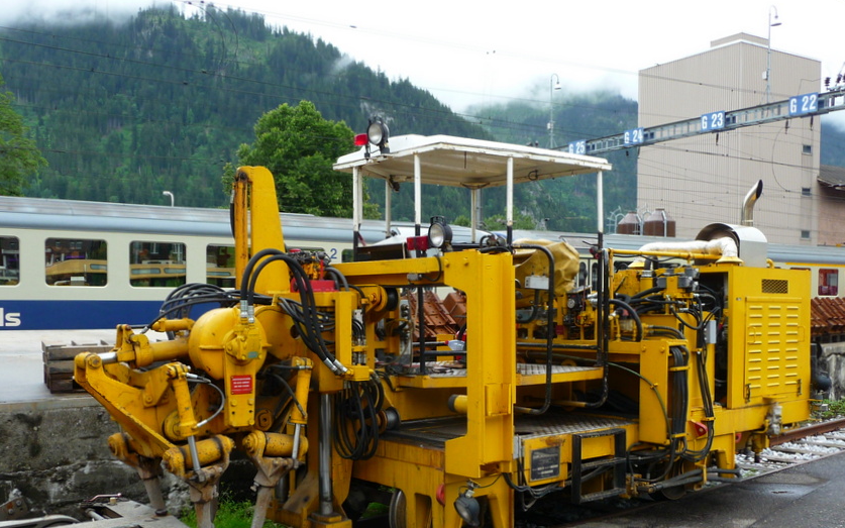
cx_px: 452
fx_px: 875
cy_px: 341
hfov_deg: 51.5
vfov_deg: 33.4
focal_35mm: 38
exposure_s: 1/250
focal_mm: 5
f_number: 3.4
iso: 100
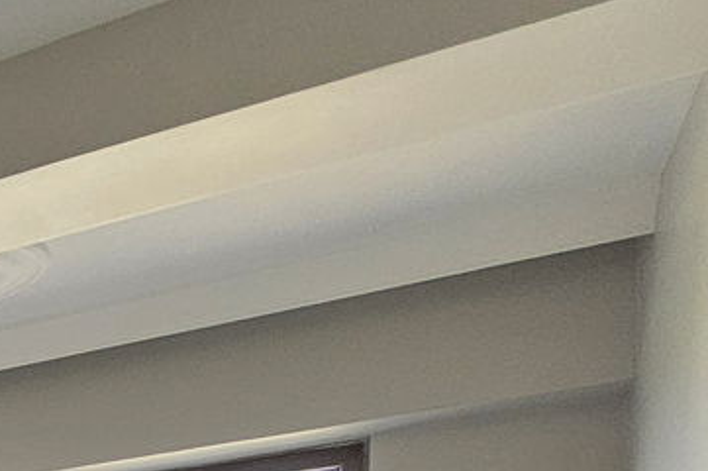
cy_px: 958
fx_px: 1179
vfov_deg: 16.7
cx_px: -767
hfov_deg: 18.3
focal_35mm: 60
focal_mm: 2.2
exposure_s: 1/101
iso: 64
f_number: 2.2
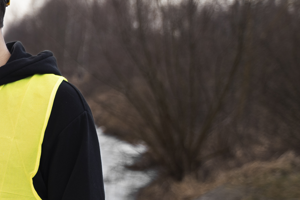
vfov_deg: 9.6
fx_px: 1183
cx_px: -160
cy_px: 205
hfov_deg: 13.5
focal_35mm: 142
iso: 320
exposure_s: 1/400
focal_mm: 44
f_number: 2.8
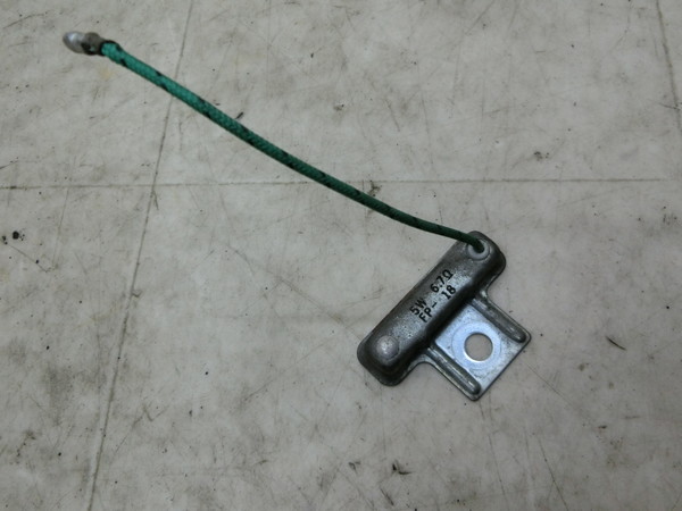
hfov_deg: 69.4
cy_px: 256
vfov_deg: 54.9
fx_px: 493
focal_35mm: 25
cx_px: 341
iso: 250
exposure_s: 1/125
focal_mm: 4.5
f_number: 3.5
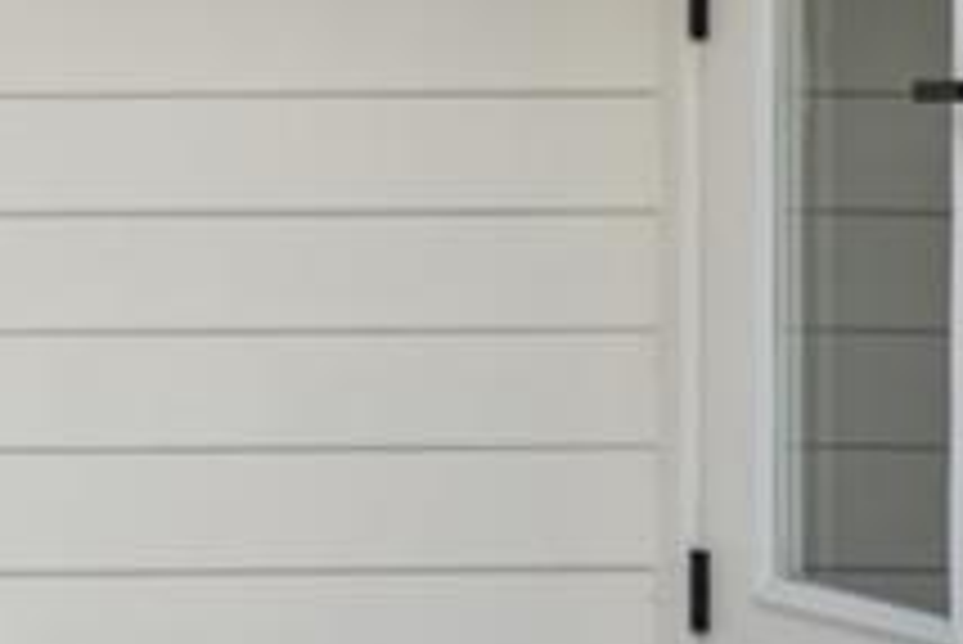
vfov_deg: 6.1
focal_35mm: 224
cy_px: 270
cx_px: -1629
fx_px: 5996
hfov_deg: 8.2
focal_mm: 30
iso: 250
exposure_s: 1/10
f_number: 13
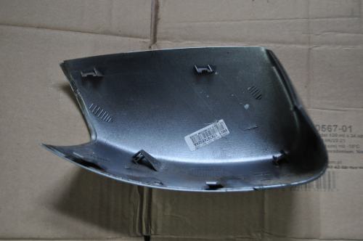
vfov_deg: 28.0
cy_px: 120
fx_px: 483
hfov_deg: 41.2
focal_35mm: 48
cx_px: 182
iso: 1600
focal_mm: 32
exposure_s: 1/30
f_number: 4.8
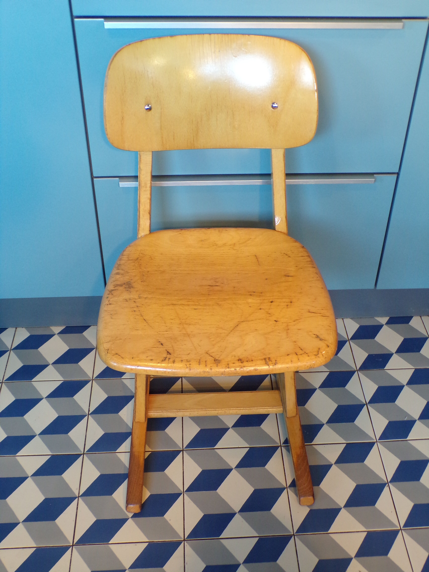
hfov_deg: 38.7
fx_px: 611
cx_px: 214
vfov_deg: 50.1
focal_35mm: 37
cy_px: 286
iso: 238
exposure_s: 1/17
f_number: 3.3
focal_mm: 6.6
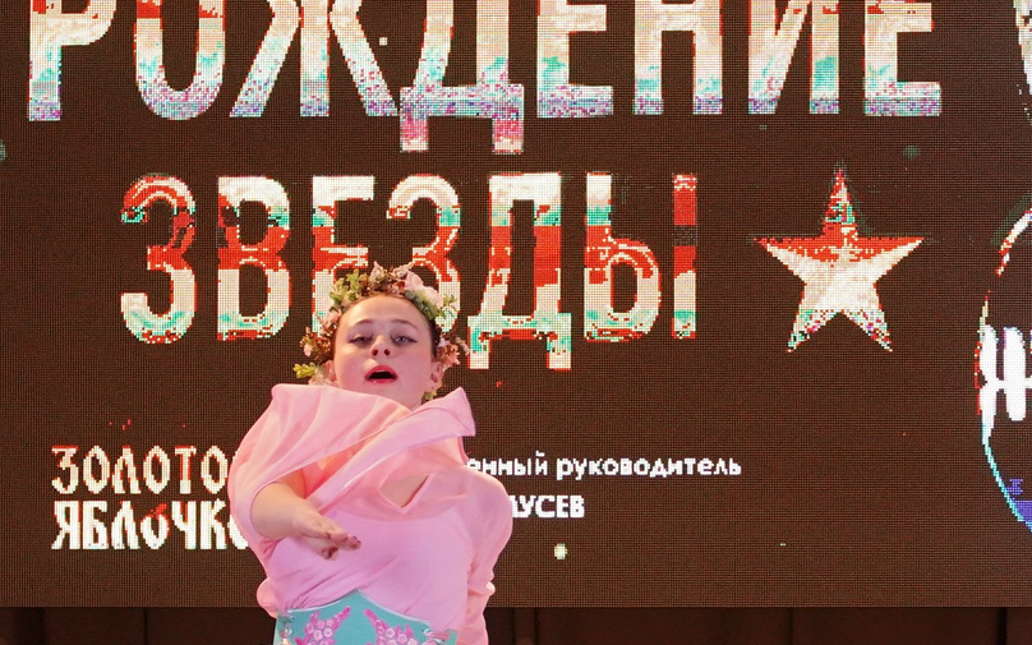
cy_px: 376
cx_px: 658
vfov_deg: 5.8
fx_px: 6356
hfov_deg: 9.3
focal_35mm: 226
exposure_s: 1/640
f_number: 4
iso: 3200
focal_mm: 70
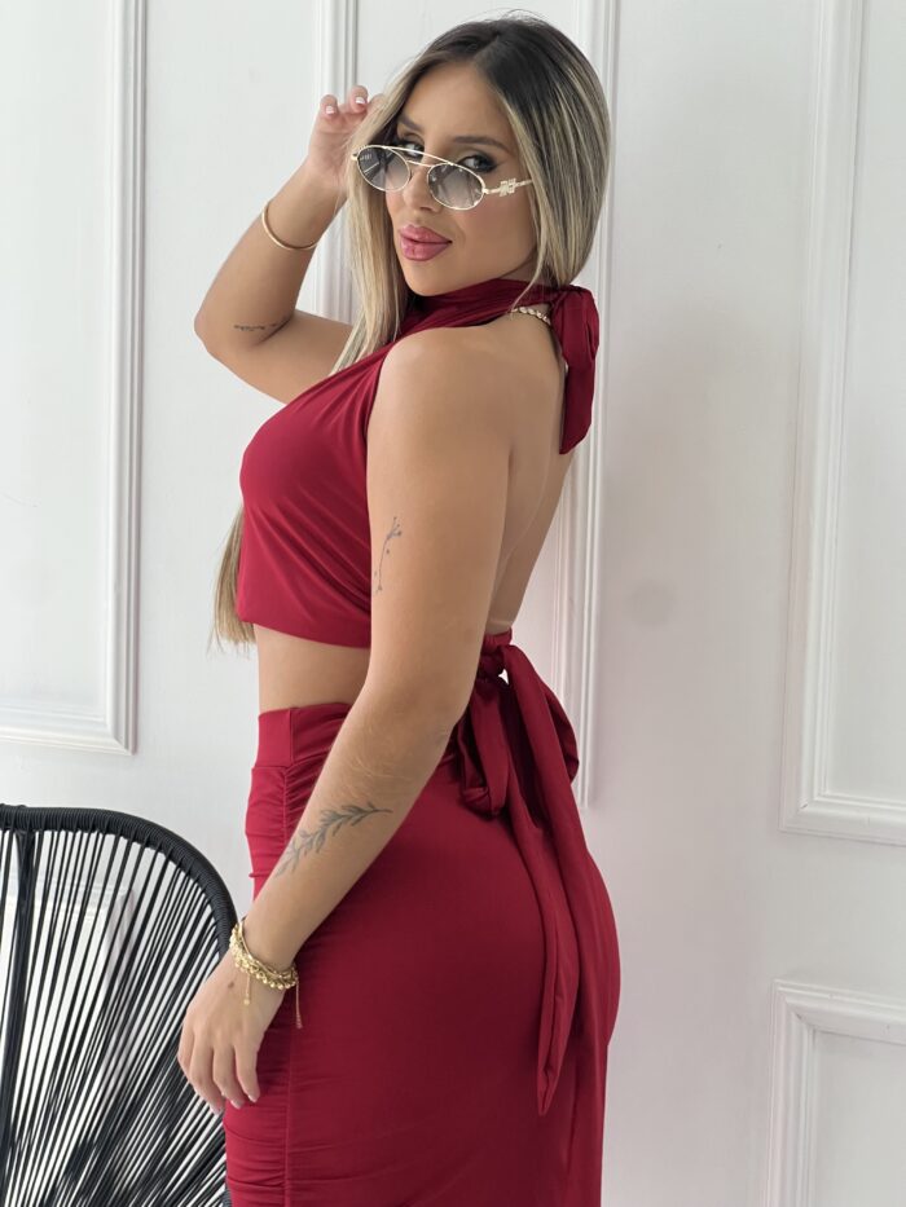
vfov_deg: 25.3
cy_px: 604
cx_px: 453
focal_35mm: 77
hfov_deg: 19.1
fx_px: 2686
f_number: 2.8
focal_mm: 9
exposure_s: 1/120
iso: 125
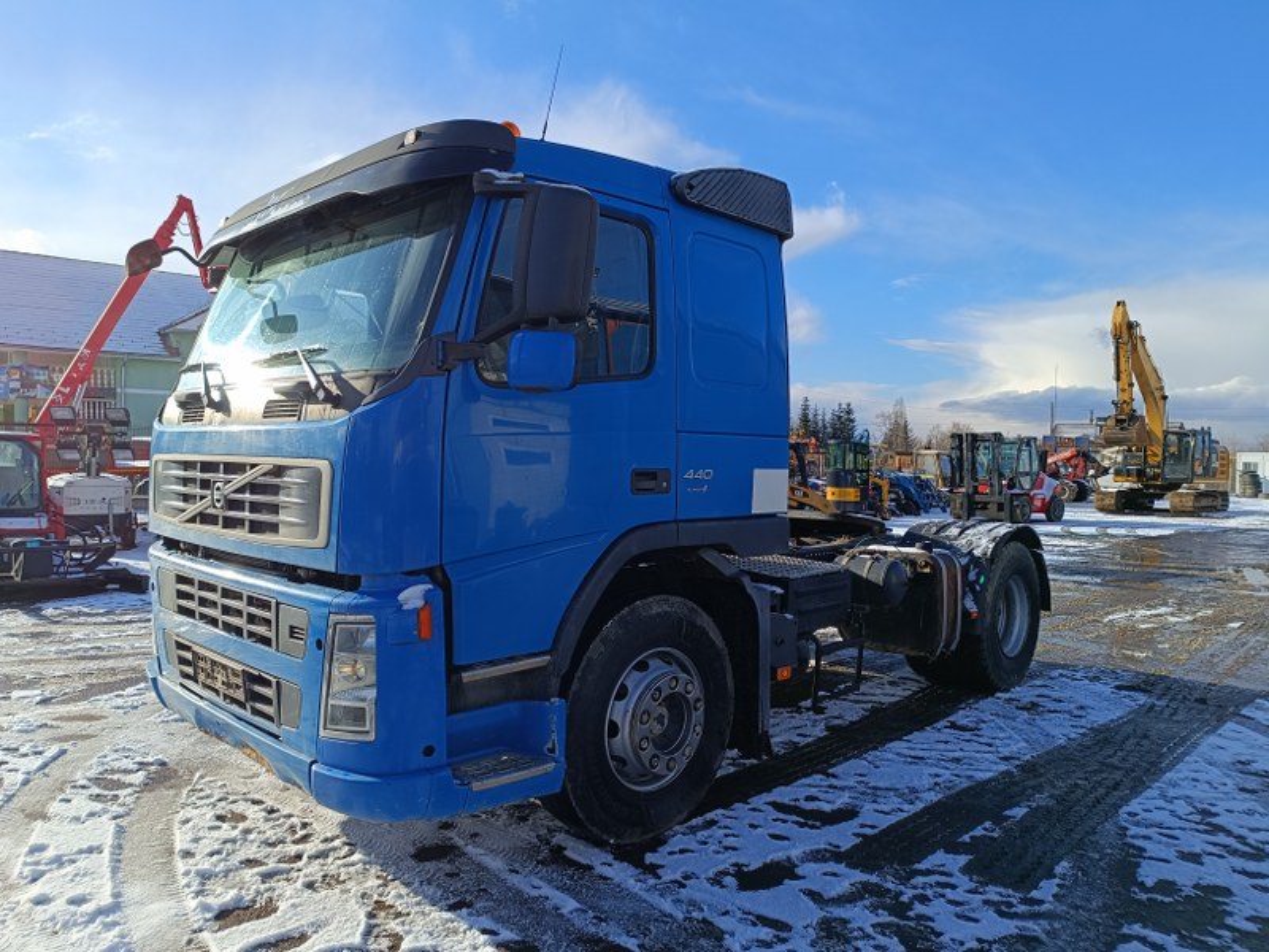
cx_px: 634
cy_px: 476
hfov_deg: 71.6
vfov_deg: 56.8
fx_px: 880
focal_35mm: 24
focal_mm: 5.59
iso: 57
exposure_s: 1/1135
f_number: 1.88
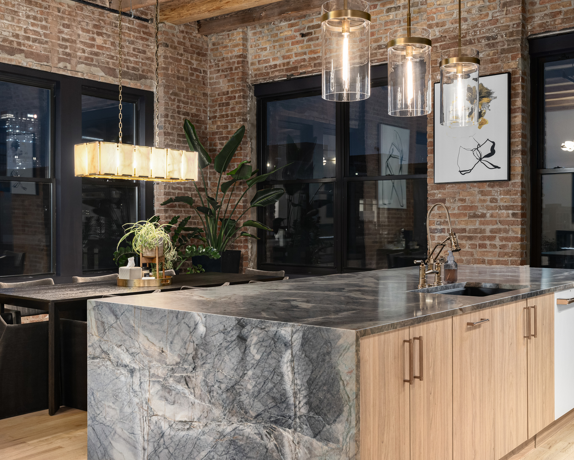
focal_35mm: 40
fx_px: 680
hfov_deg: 45.8
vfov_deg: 37.3
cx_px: 287
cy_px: 227
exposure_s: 1.3
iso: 800
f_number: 7.1
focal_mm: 35
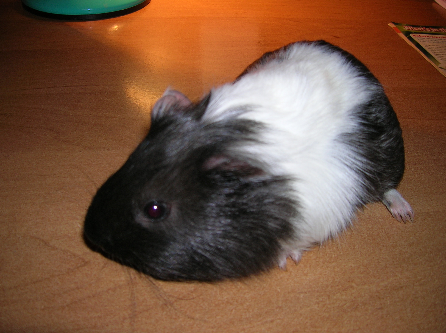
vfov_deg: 41.7
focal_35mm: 34
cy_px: 166
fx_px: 438
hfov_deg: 54.0
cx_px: 223
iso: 50
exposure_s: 1/60.1
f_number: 2.9
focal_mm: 5.7
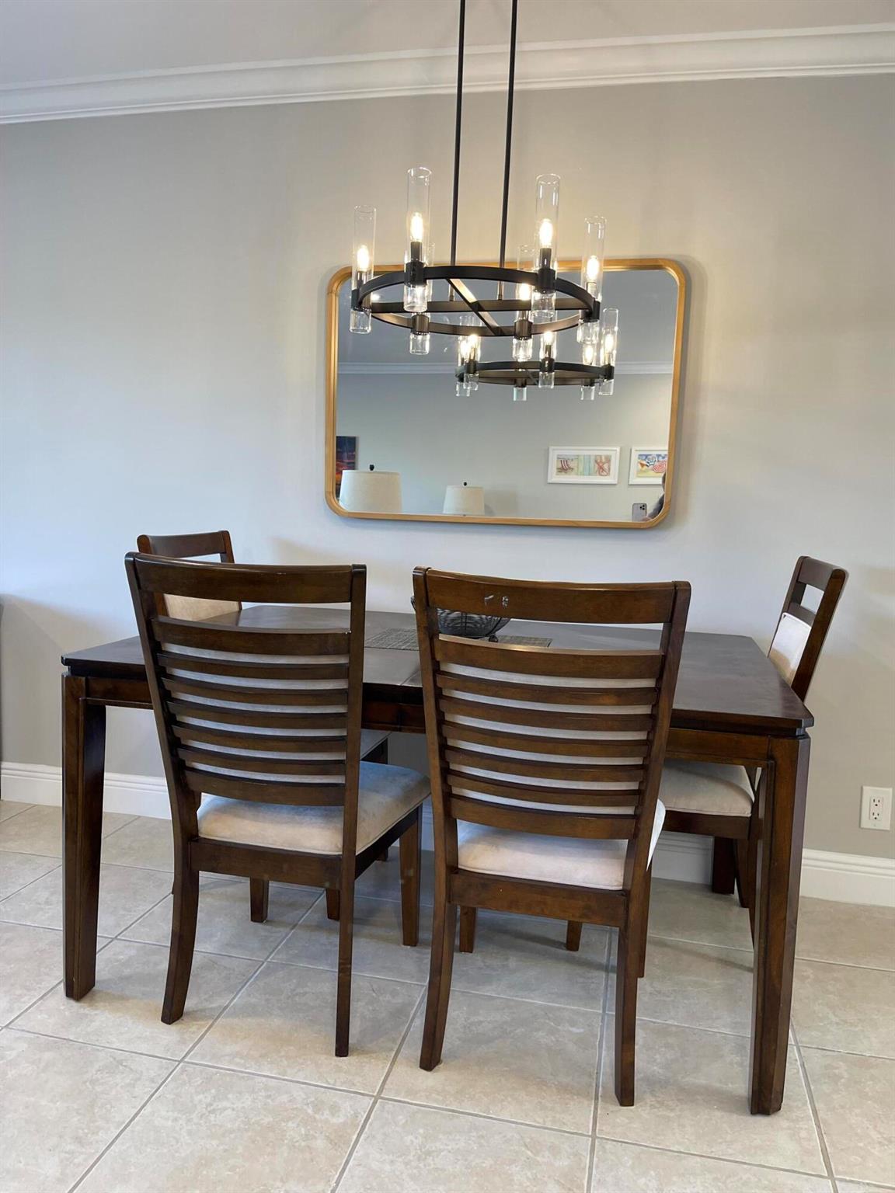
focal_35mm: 25
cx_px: 448
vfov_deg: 69.4
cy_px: 596
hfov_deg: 54.9
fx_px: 862
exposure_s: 1/120
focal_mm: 5.1
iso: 125
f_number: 1.6
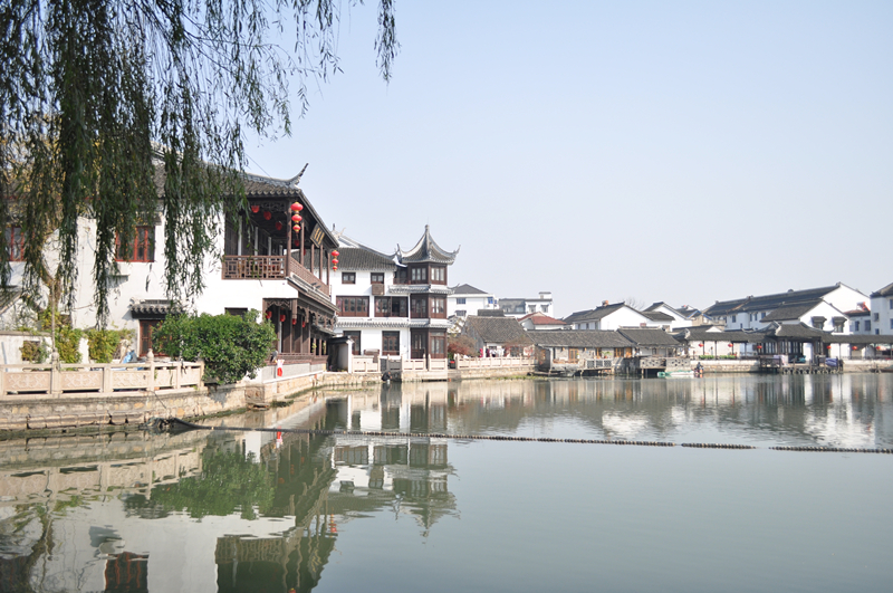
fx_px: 743
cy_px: 296
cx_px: 446
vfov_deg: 43.5
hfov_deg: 62.0
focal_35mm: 30
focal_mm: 20
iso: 200
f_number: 4.5
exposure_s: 1/800
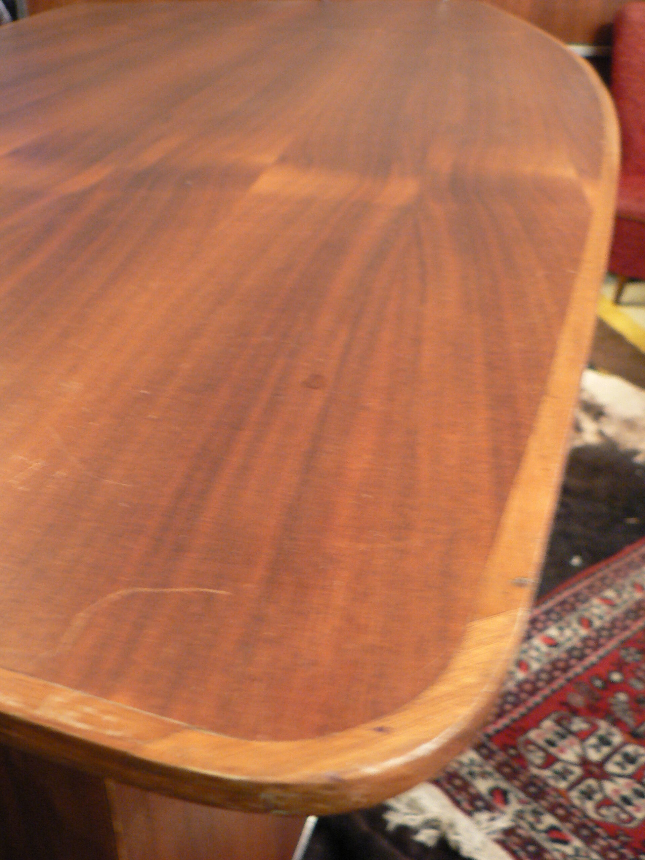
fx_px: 894
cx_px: 322
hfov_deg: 39.7
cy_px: 430
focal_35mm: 36
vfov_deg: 51.4
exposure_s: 1/5
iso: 200
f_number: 2.8
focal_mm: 6
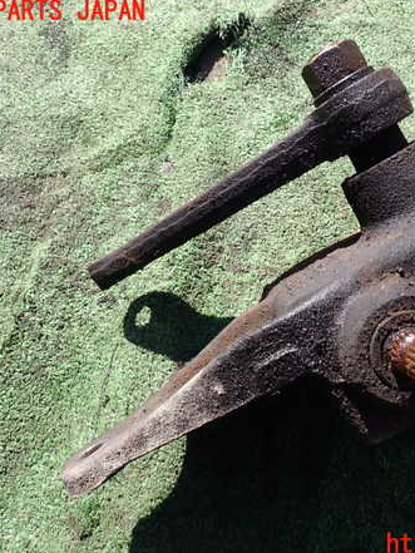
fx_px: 543
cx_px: 293
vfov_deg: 53.9
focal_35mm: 34
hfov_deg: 41.0
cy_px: 278
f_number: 2.8
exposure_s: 1/640
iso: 100
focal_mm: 4.5
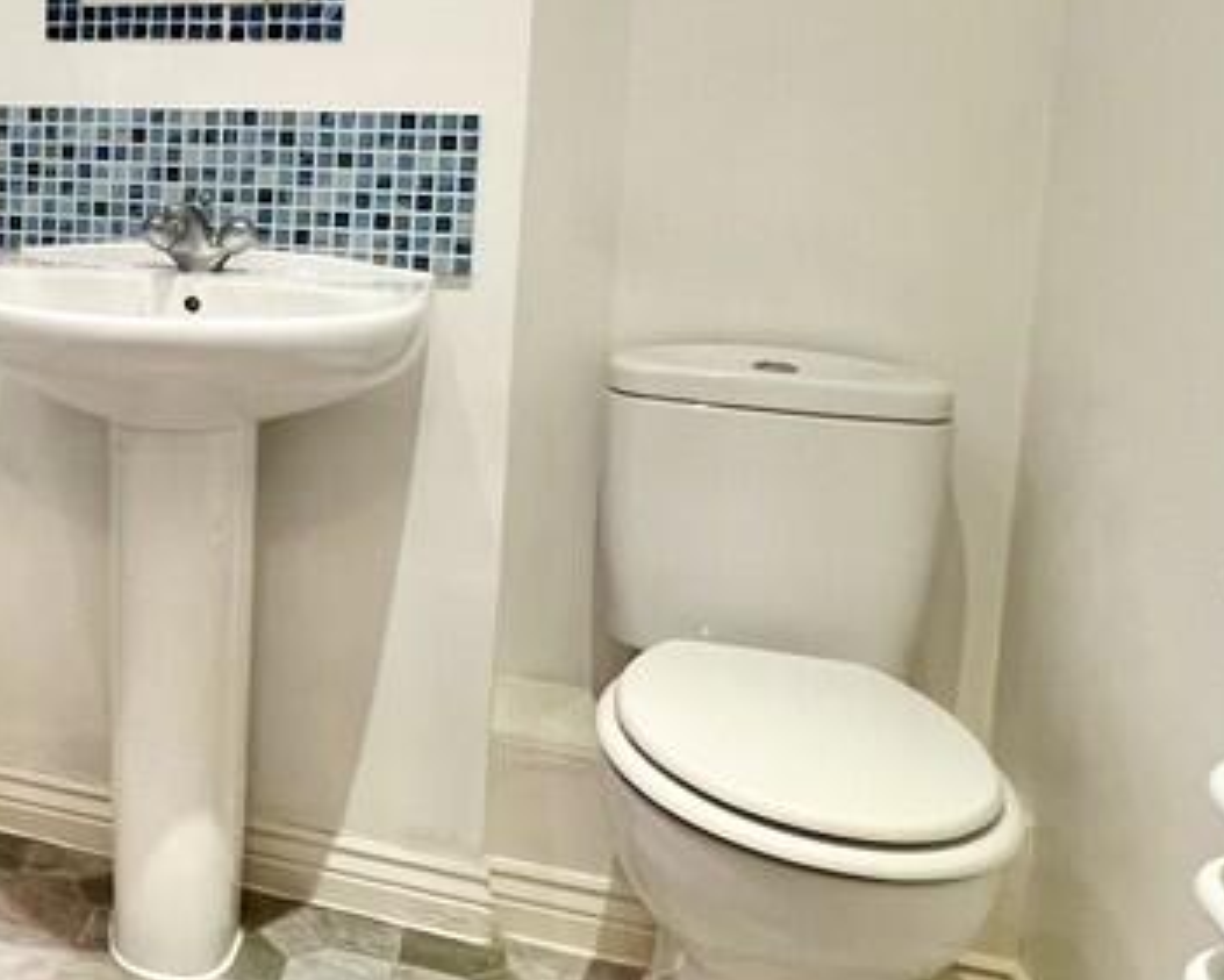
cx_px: -17
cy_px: 269
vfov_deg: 39.3
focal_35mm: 37
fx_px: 1341
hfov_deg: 42.1
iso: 200
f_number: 1.8
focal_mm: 1.57
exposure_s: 1/100
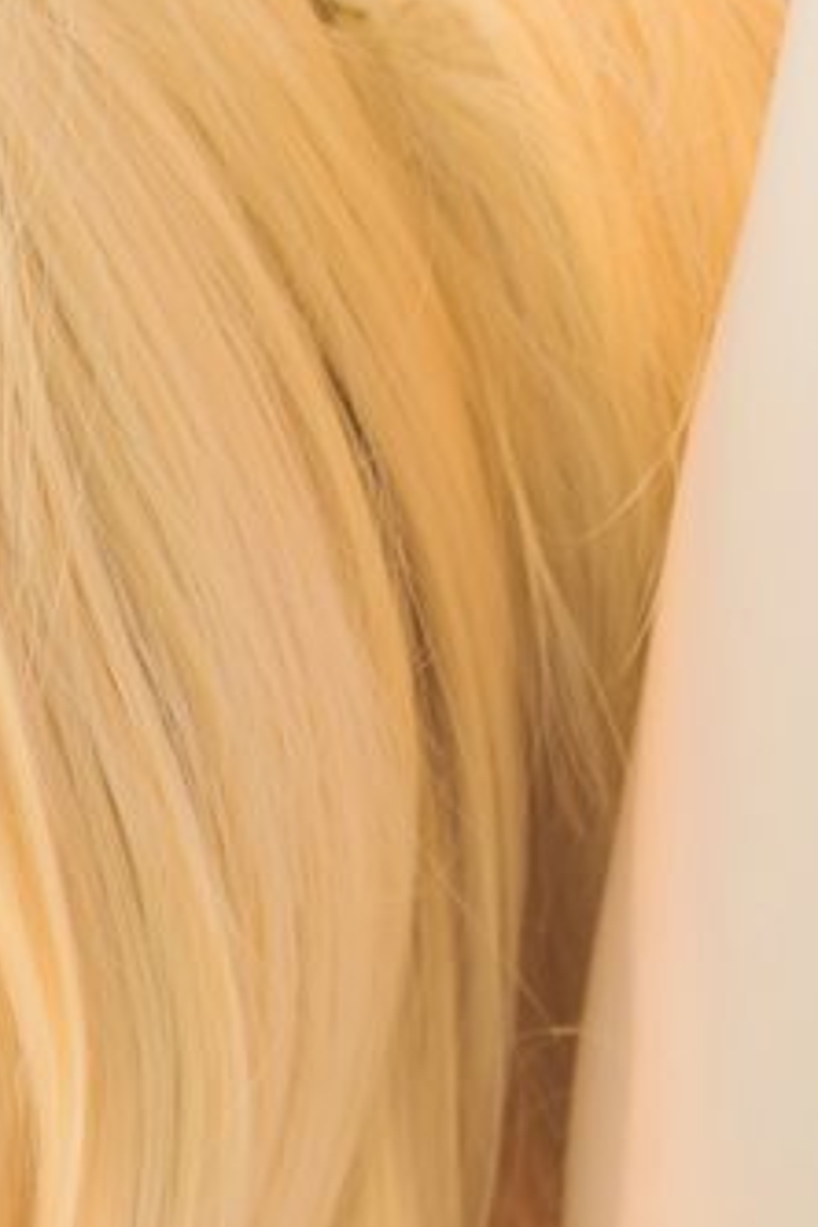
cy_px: 2095
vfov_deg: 8.4
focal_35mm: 238
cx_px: -453
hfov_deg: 5.7
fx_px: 8111
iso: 160
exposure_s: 1/125
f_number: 3.2
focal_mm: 44
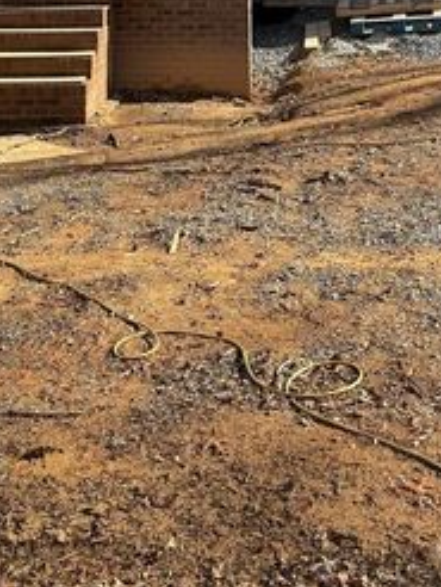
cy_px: -202
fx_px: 1102
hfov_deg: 22.6
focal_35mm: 65
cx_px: 191
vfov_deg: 25.2
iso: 80
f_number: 1.78
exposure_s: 1/1855
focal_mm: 6.76
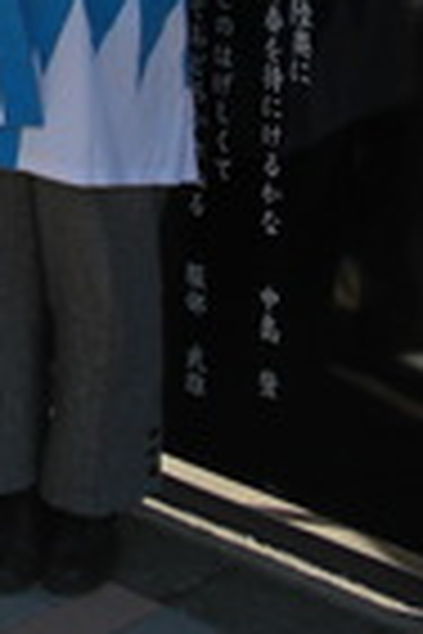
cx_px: -243
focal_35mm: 133
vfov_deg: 14.8
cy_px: -169
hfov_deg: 9.9
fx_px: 2344
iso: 50
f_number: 2.8
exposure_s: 1/800
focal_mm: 6.3
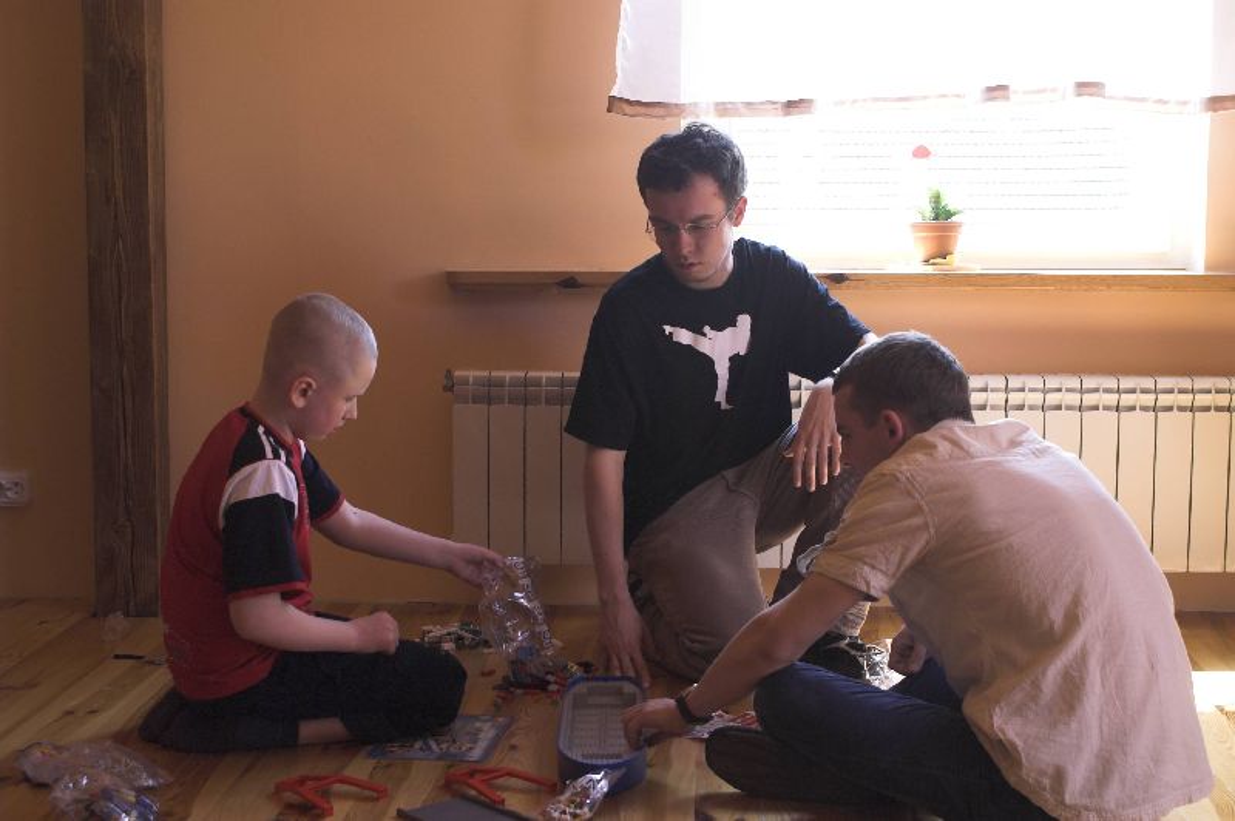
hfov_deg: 37.9
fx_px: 1800
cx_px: 618
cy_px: 410
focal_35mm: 52
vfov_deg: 25.7
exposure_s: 1/60
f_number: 5.6
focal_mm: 35
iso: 400
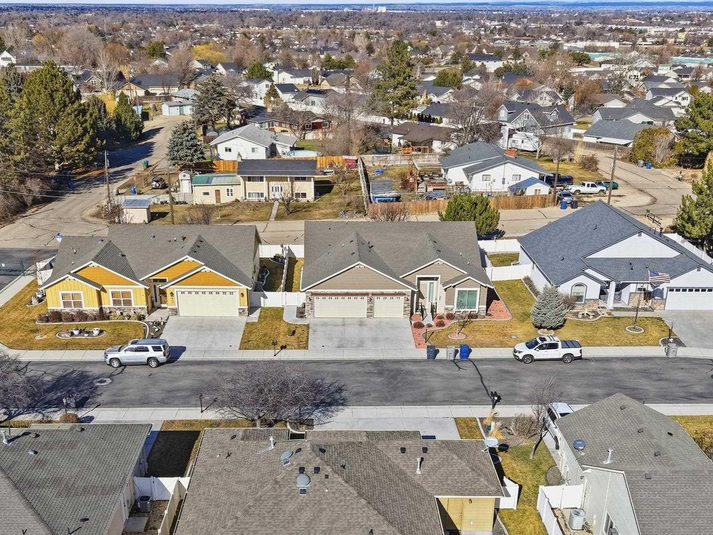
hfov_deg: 44.8
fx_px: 865
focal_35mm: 42
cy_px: 407
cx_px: 335
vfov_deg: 33.6
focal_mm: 8.7
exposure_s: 1/1000
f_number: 1.8
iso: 160
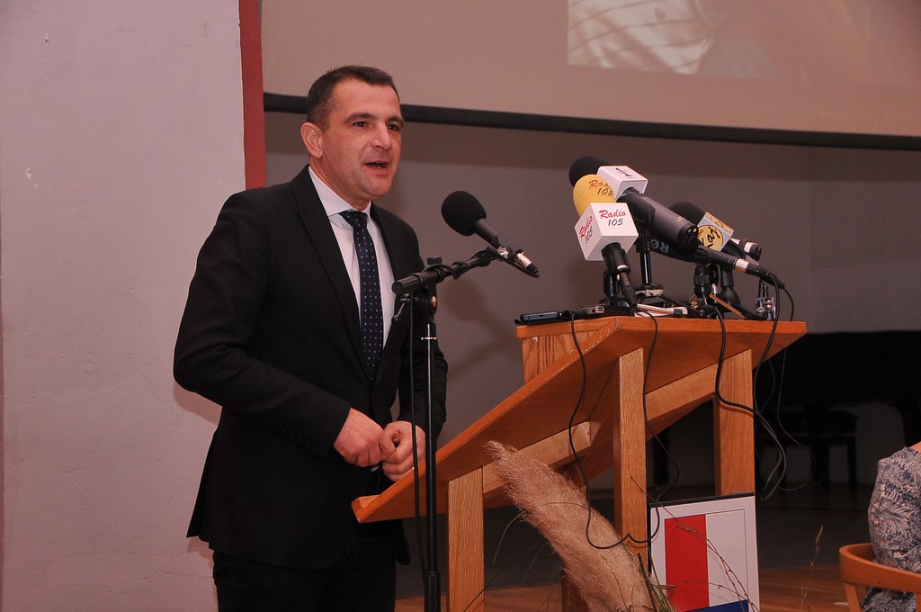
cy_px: 306
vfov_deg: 18.9
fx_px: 1840
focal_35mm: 72
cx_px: 460
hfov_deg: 28.1
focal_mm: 48
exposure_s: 1/60
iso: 640
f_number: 6.3
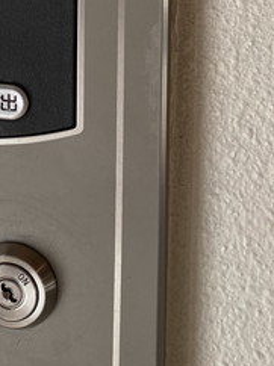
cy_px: -2
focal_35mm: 86
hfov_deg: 15.7
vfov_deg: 21.9
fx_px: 909
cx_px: -139
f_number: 1.8
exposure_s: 1/122
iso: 40
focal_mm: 4.25
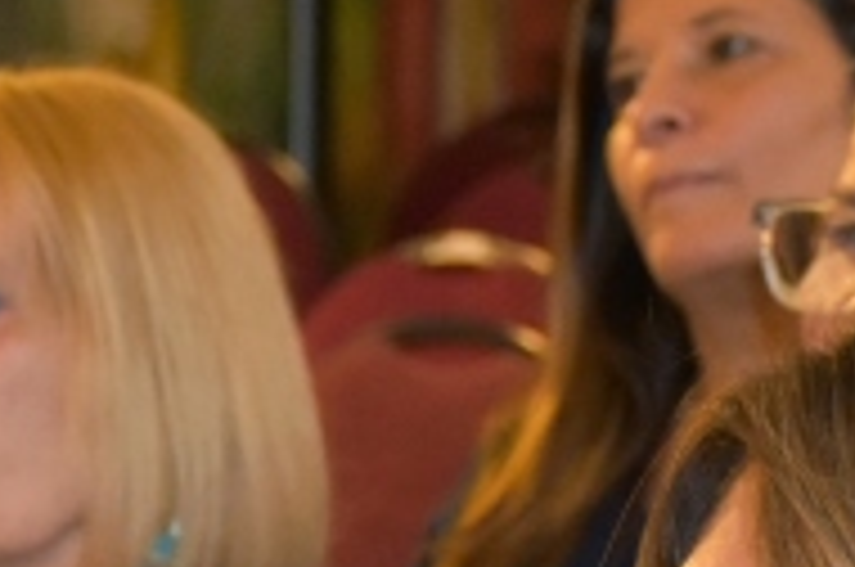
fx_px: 7682
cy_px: 1019
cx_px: -261
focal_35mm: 324
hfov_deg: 6.3
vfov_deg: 4.2
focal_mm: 40
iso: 3200
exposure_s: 1/60
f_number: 4.5
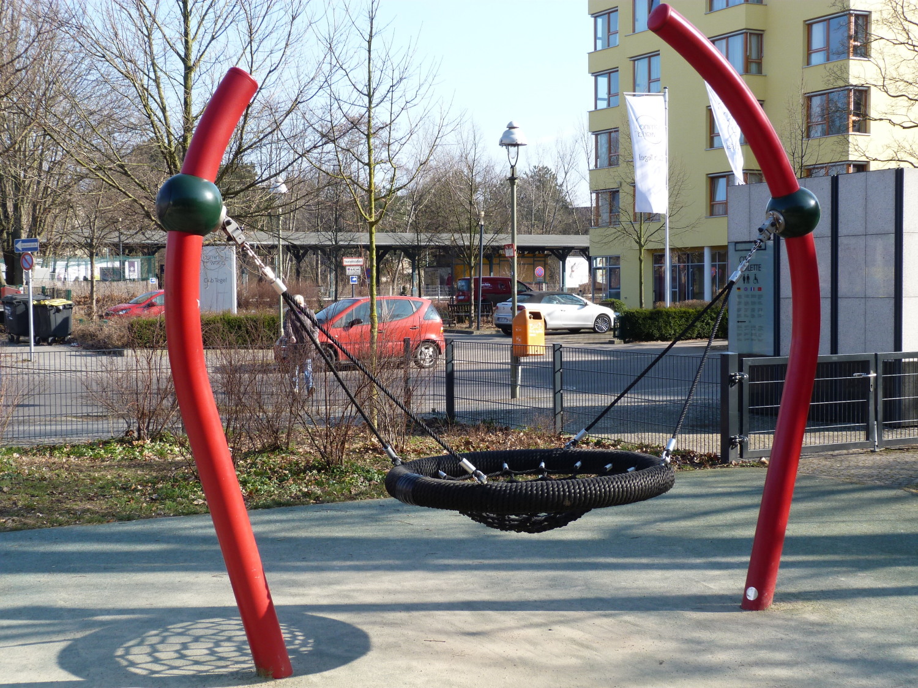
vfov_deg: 28.6
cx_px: 459
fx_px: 1352
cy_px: 344
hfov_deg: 37.5
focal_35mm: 51
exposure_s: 1/200
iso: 80
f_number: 4
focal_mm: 9.2
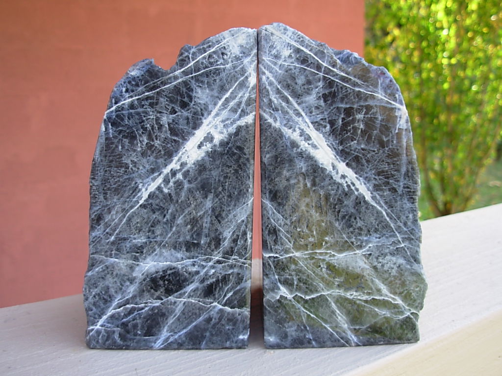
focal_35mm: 38
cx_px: 251
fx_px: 551
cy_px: 188
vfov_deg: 37.7
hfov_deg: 49.0
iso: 50
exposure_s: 1/60.4
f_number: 2.9
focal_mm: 6.3
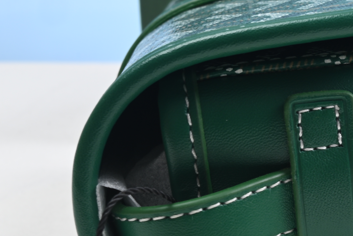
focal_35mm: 122
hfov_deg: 15.8
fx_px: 1197
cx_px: 480
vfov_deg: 11.2
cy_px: 195
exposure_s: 1/2
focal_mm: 40
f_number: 16
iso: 100
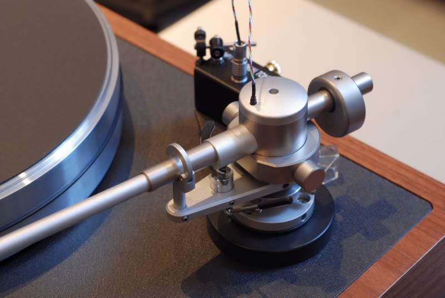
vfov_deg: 15.2
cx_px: 222
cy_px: 149
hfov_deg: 22.6
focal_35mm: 90
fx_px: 1113
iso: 200
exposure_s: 1.8
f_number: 8
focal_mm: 60
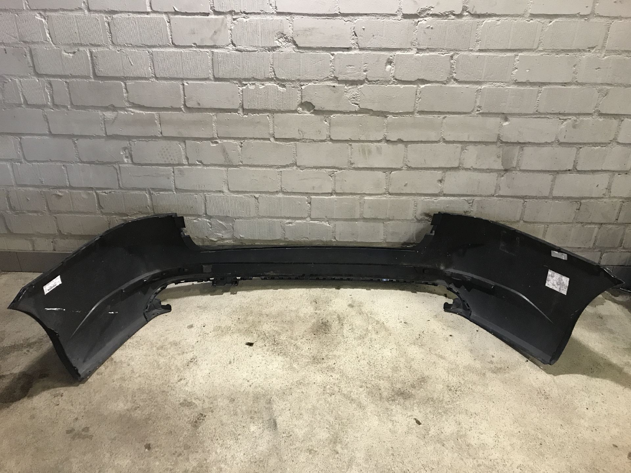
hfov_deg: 63.4
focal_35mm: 28
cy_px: 236
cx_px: 316
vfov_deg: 49.7
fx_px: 510
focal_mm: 3.99
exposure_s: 1/17
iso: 100
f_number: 1.8
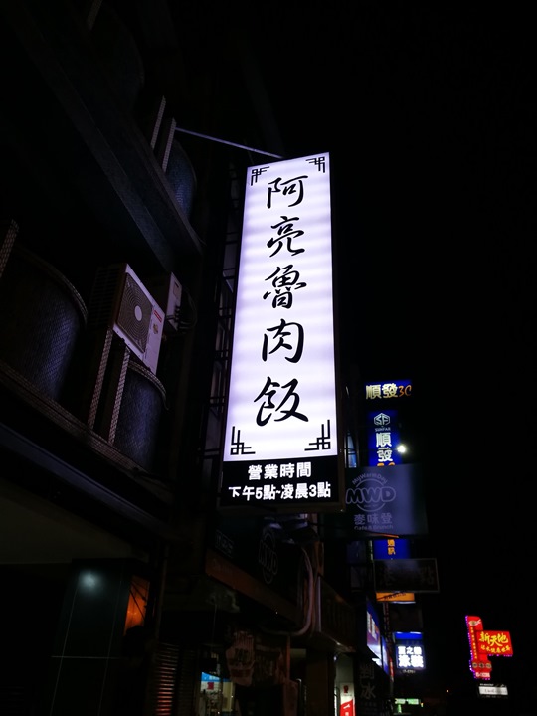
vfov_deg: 65.3
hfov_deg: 51.4
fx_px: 558
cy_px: 358
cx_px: 268
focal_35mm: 27
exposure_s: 1/50
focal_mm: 4.5
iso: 200
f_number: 2.2
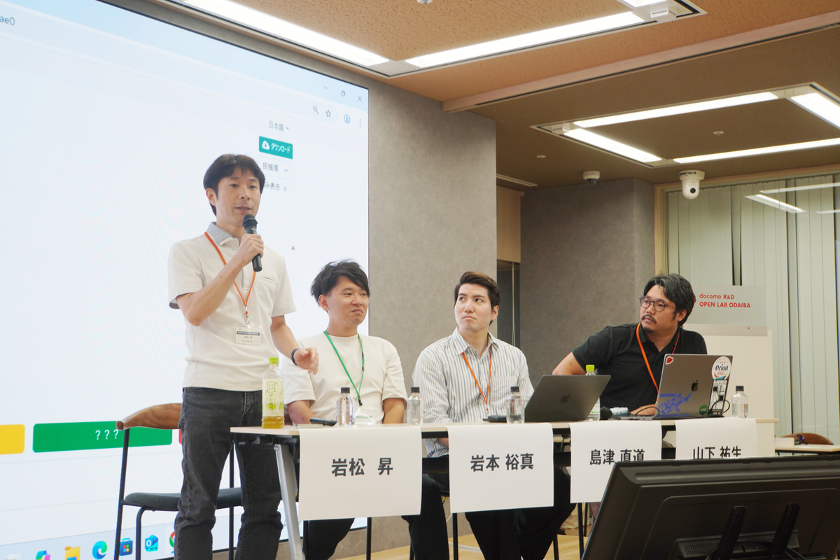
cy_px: 280
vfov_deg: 27.7
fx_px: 1134
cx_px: 420
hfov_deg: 40.6
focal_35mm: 49
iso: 160
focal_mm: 32.4
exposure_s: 1/50
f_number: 4.5
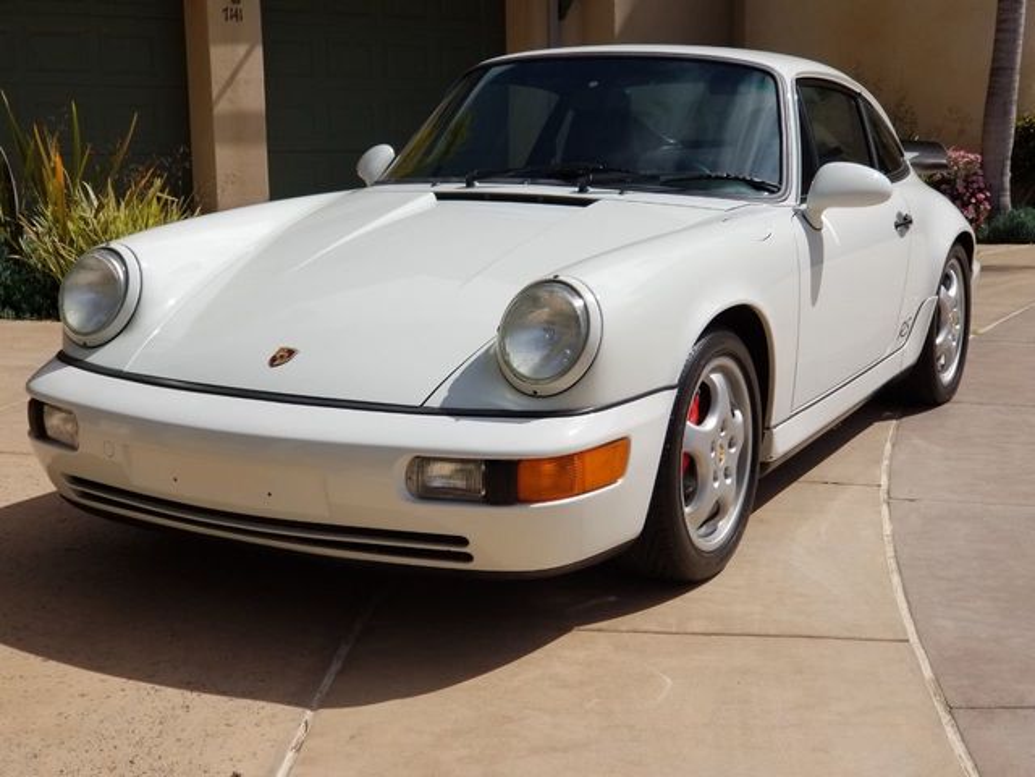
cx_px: 518
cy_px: 388
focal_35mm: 52
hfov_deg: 36.8
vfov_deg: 28.0
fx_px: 1555
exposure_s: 1/1900
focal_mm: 6
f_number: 2.4
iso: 25
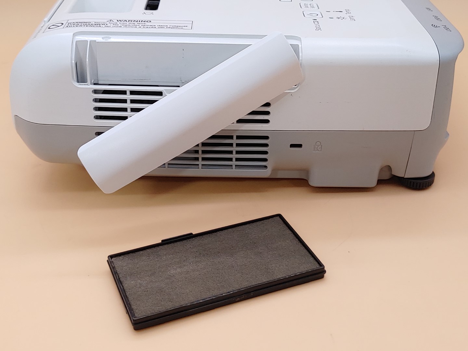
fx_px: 662
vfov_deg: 29.7
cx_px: 234
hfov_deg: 38.9
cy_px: 176
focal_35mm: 49
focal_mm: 4.36
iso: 50
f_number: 1.8
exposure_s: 1/75
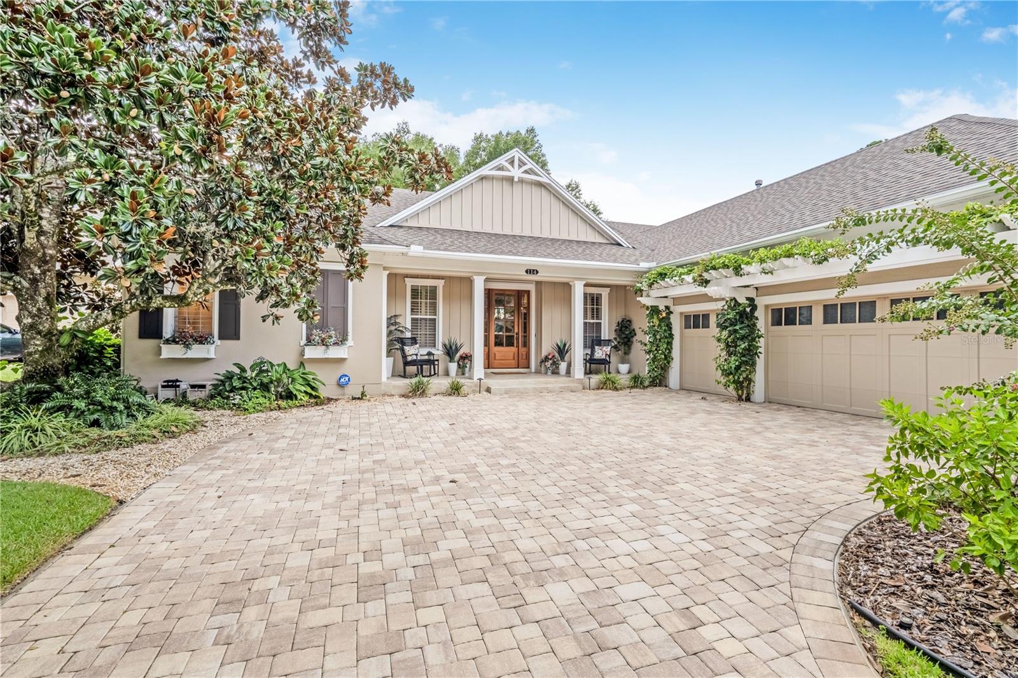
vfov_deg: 72.0
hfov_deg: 95.0
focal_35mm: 16
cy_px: 339
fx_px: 466
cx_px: 509
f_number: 9
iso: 250
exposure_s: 1/2000
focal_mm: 11
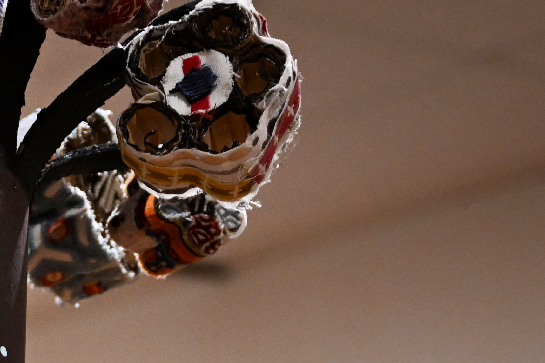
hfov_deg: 9.7
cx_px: -299
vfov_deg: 6.4
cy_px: 838
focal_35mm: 206
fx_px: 3118
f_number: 2.8
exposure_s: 1/500
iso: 1800
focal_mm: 44
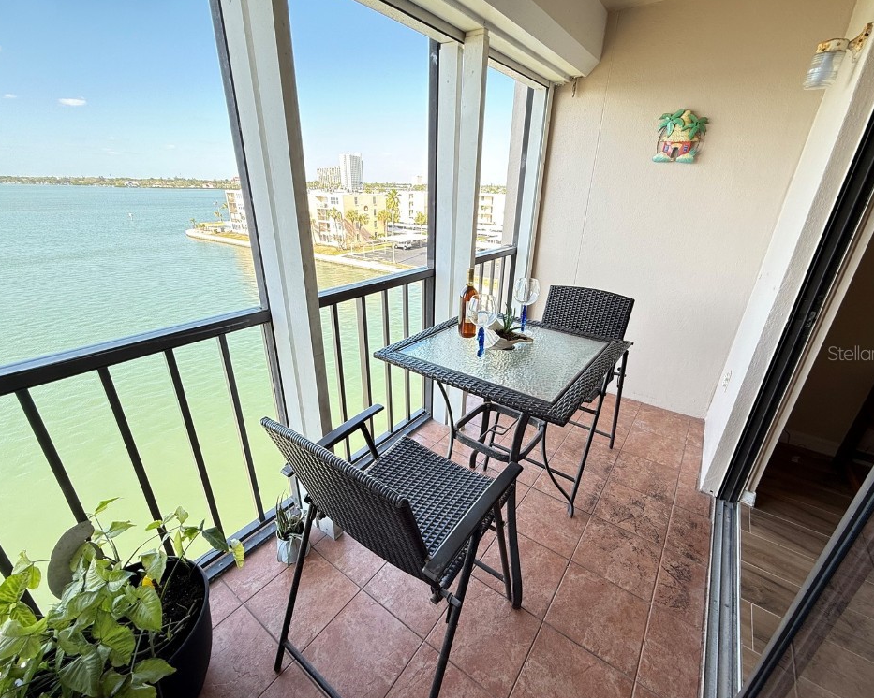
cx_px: 437
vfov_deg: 84.0
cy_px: 353
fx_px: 388
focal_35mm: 15
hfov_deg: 96.8
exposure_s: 1/99
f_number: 2.2
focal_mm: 2.22
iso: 64
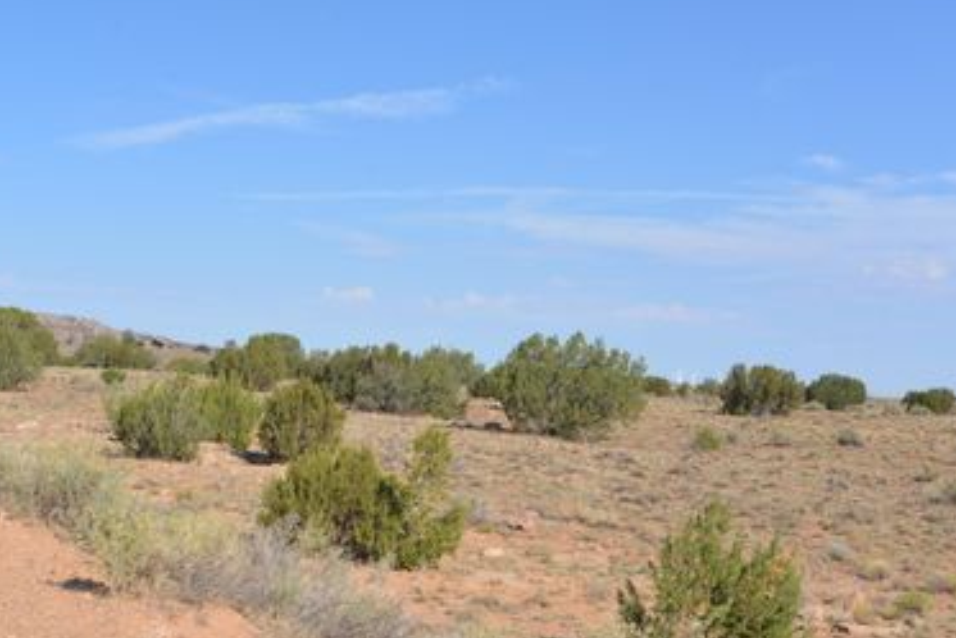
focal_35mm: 59
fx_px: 1567
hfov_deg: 33.8
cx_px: 367
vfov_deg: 23.0
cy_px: 386
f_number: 8
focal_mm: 44
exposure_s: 1/250
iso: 100
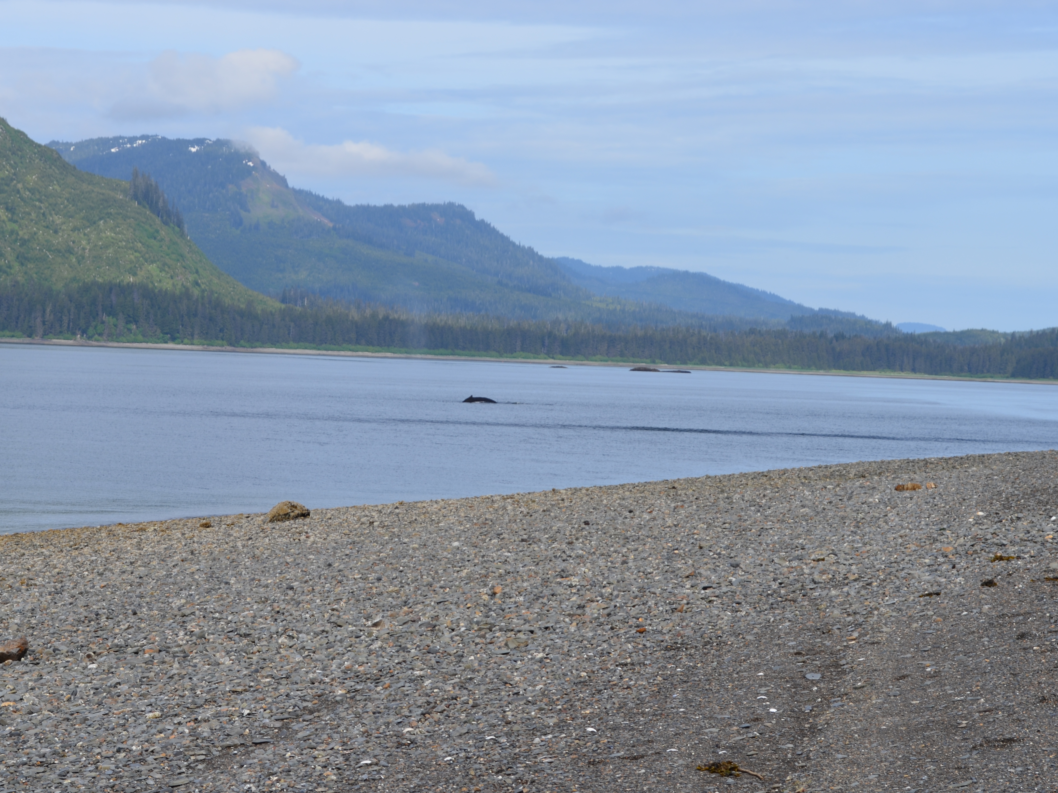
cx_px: 488
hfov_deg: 21.6
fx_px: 2768
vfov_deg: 16.3
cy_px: 397
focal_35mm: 91
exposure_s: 1/160
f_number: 11
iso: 100
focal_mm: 55
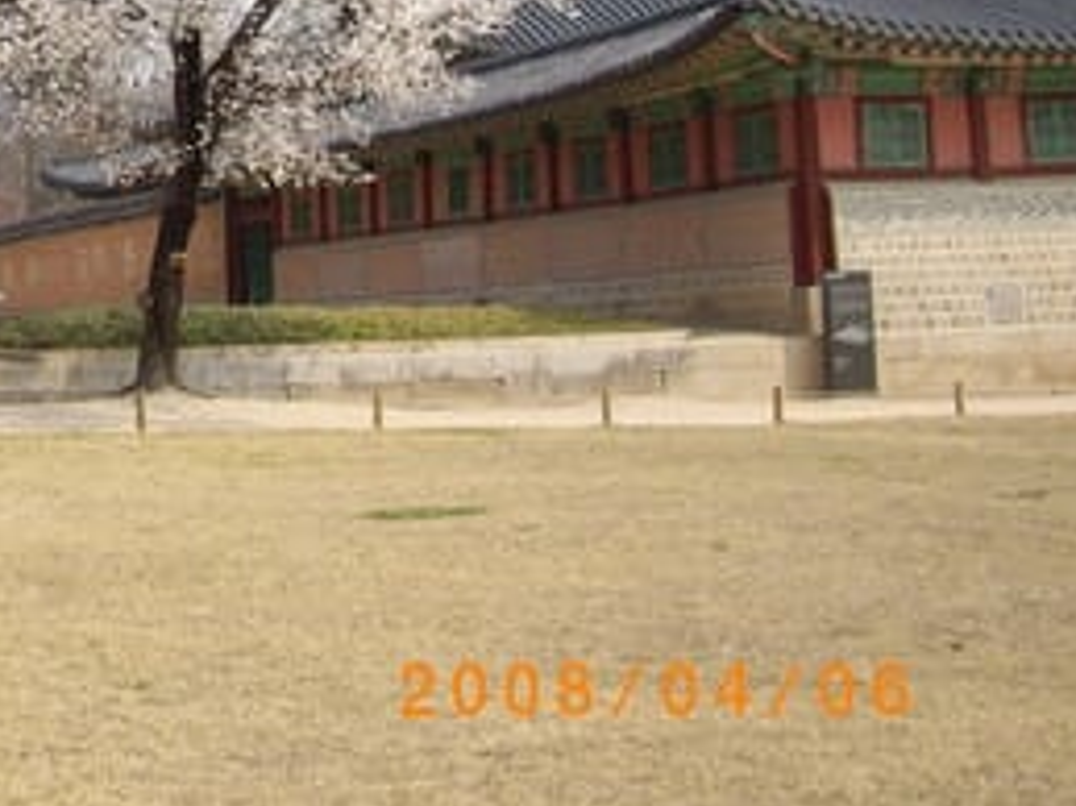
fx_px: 2921
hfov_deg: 19.8
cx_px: -145
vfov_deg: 15.3
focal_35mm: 94
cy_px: -79
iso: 100
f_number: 8
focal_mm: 7.9
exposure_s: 1/125
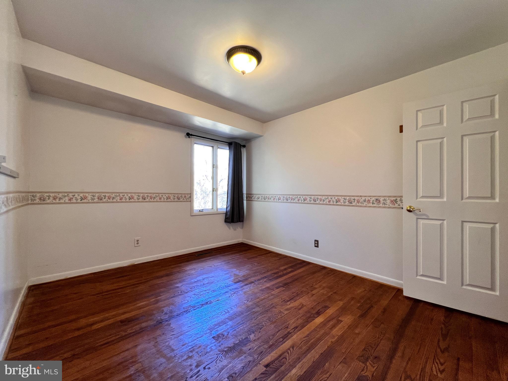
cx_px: 254
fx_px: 191
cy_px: 190
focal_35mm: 13
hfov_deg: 106.2
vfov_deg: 89.9
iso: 125
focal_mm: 1.57
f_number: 1.8
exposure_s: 1/60
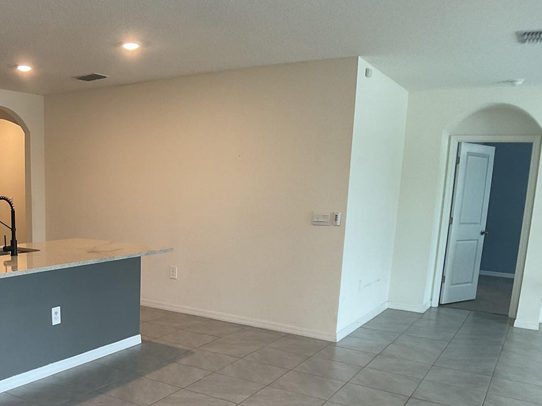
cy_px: 302
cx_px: 129
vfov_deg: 28.7
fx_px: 783
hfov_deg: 37.2
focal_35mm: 50
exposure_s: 1/60
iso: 64
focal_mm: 3
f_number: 1.8
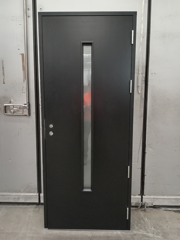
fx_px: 187
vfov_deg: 65.3
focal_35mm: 27
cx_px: 90
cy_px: 120
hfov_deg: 51.4
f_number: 1.8
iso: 1748
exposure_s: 1/16.7
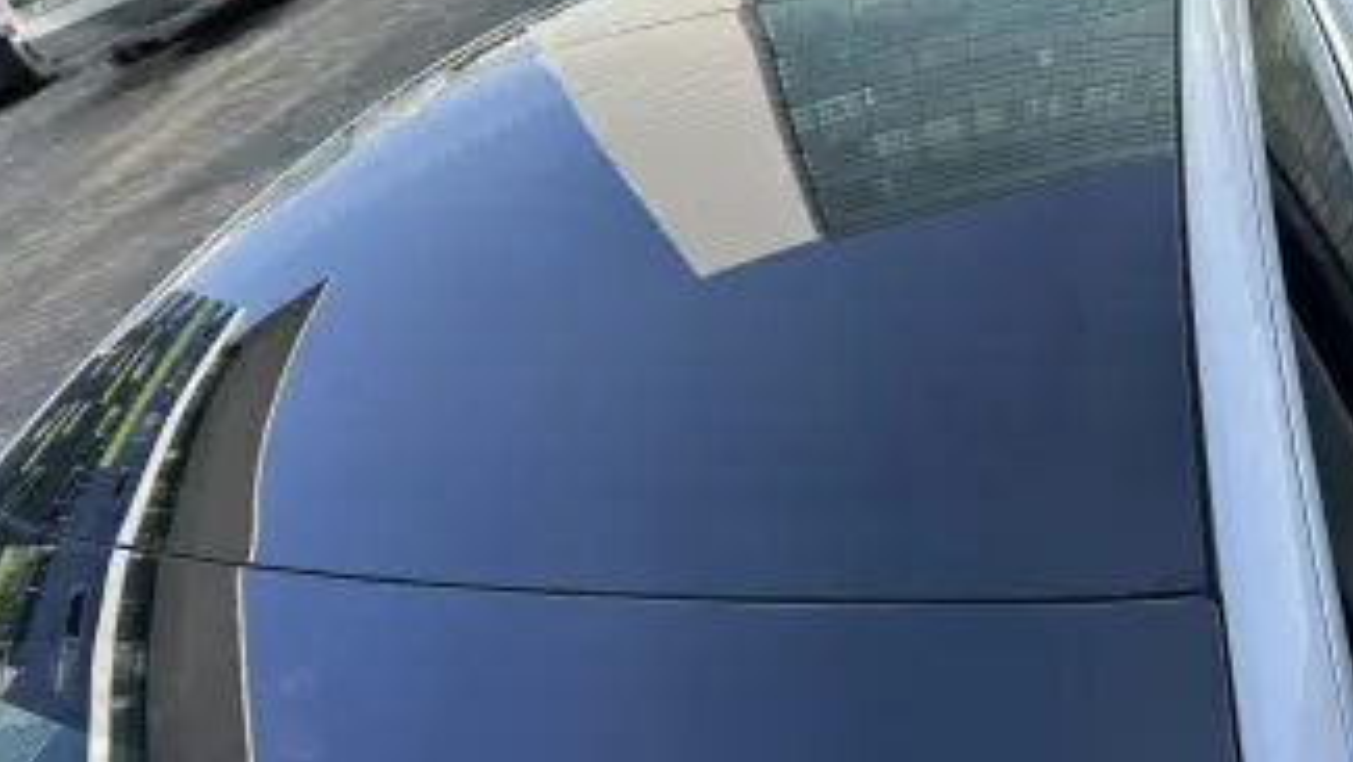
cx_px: 729
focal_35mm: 29
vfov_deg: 39.8
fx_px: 1041
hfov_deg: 66.0
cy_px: 262
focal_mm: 6.76
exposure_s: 1/900
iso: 80
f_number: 1.78
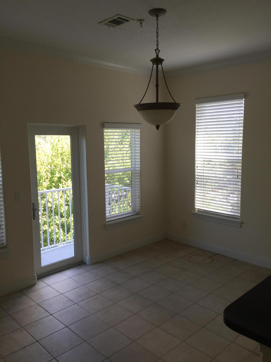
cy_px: 181
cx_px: 136
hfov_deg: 48.2
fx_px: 303
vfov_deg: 61.7
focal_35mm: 29
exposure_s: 1/120
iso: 40
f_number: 2.2
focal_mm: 4.15
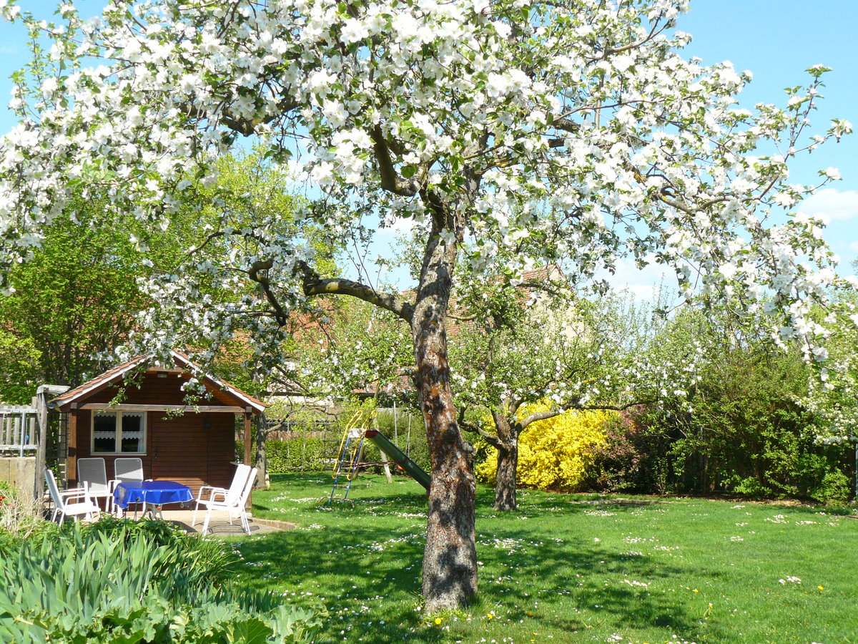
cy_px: 322
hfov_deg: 51.4
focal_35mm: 36
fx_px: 892
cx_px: 429
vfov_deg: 39.7
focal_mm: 6
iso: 100
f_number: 5
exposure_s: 1/200
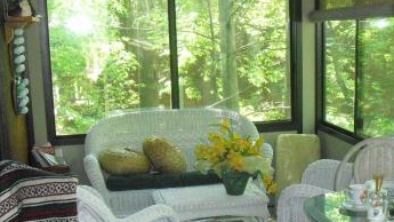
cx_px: 239
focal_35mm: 66
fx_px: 689
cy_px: 182
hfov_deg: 31.8
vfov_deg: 18.1
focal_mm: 6.3
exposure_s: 1/125
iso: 800
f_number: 3.1
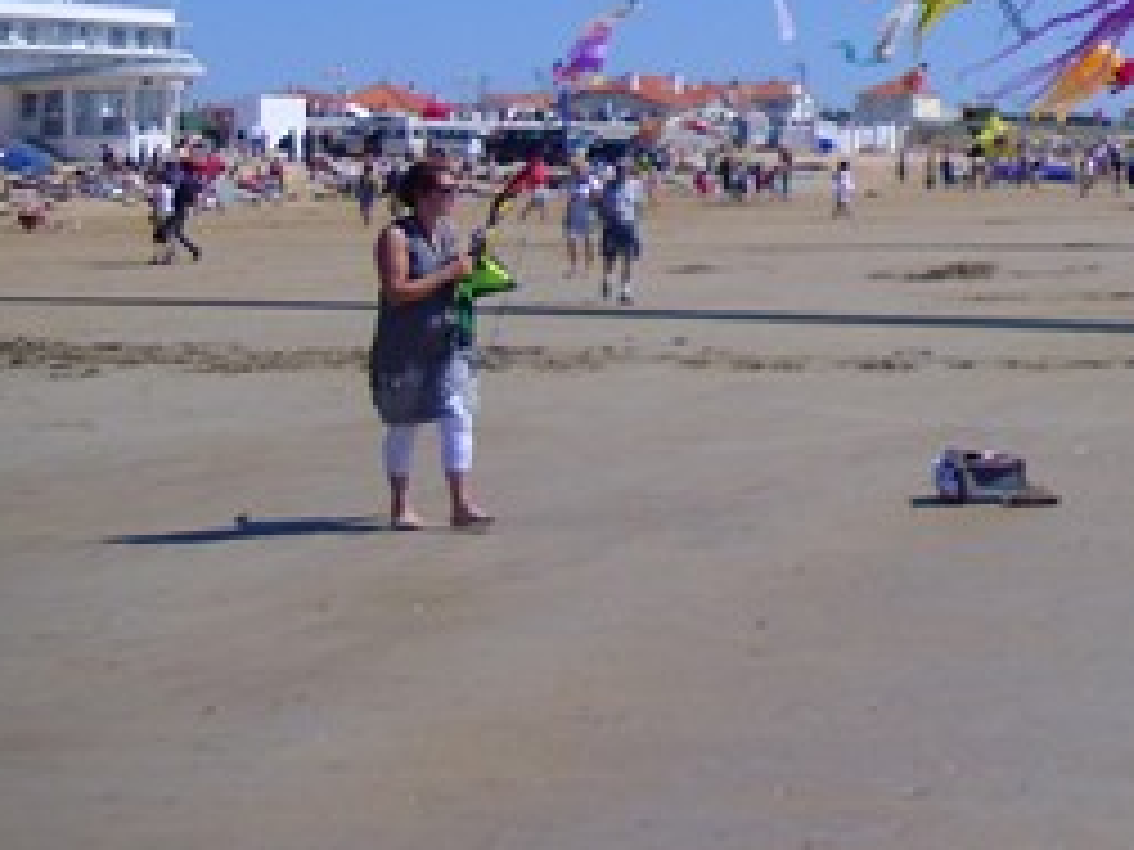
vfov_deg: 16.5
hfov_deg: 20.2
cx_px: 1568
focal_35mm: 87
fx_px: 2850
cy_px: -45
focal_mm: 5.6
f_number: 9.5
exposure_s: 1/215
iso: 80
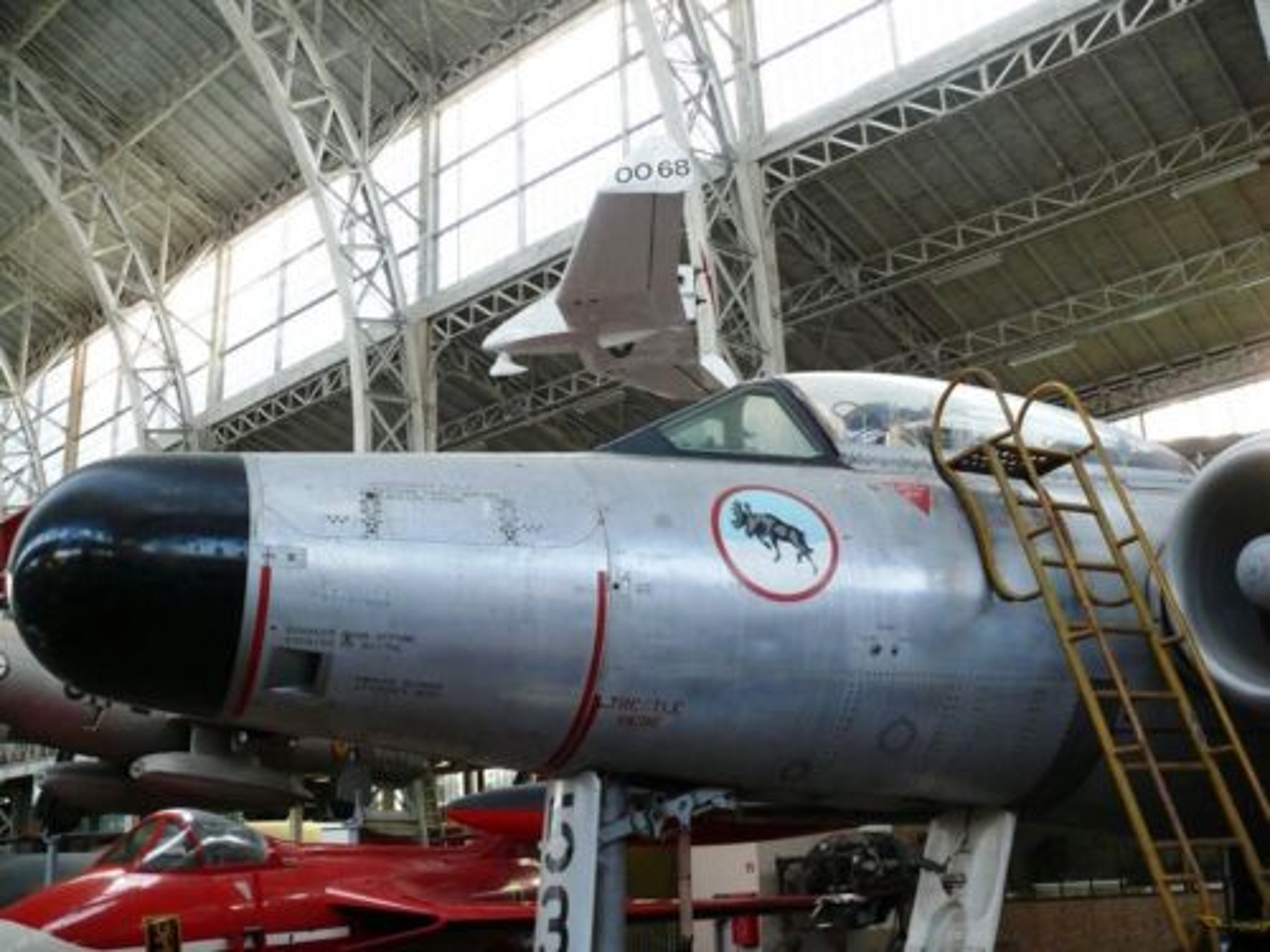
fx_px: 1284
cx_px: 635
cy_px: 476
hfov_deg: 52.6
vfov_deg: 40.7
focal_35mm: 35
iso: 200
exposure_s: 1/60
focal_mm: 7.4
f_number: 2.8
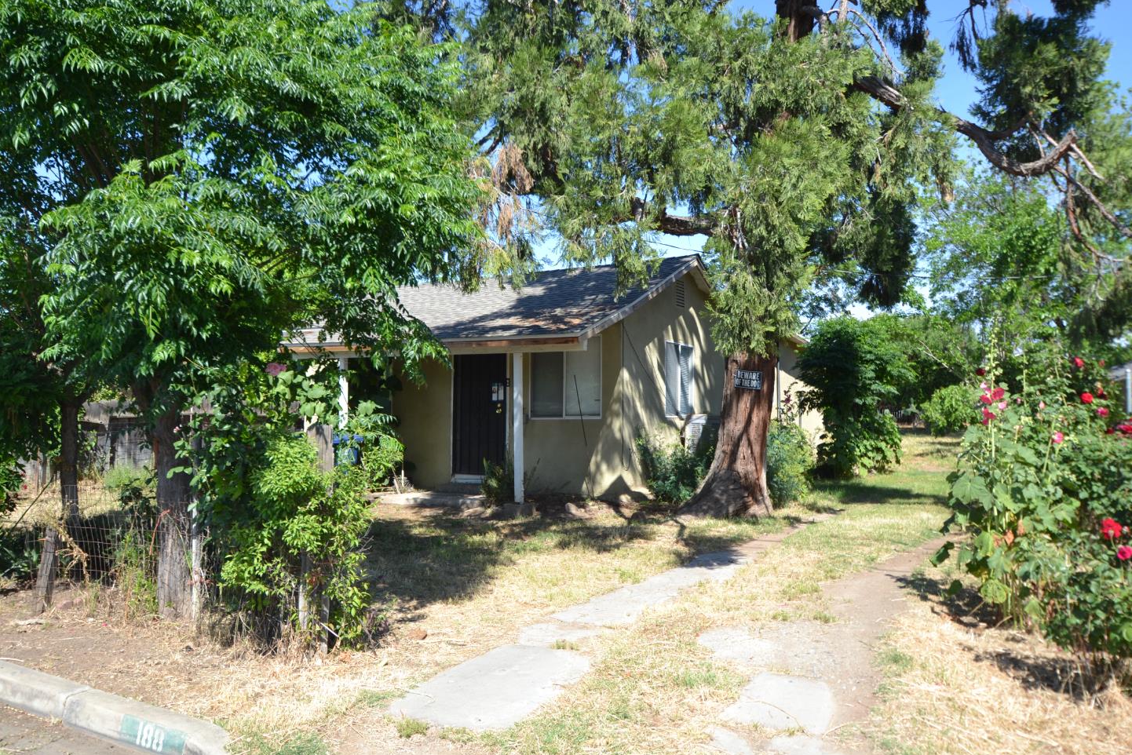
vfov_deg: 48.7
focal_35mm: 27
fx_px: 834
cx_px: 563
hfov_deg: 68.3
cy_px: 378
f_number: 6.3
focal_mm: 17
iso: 100
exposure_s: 1/200
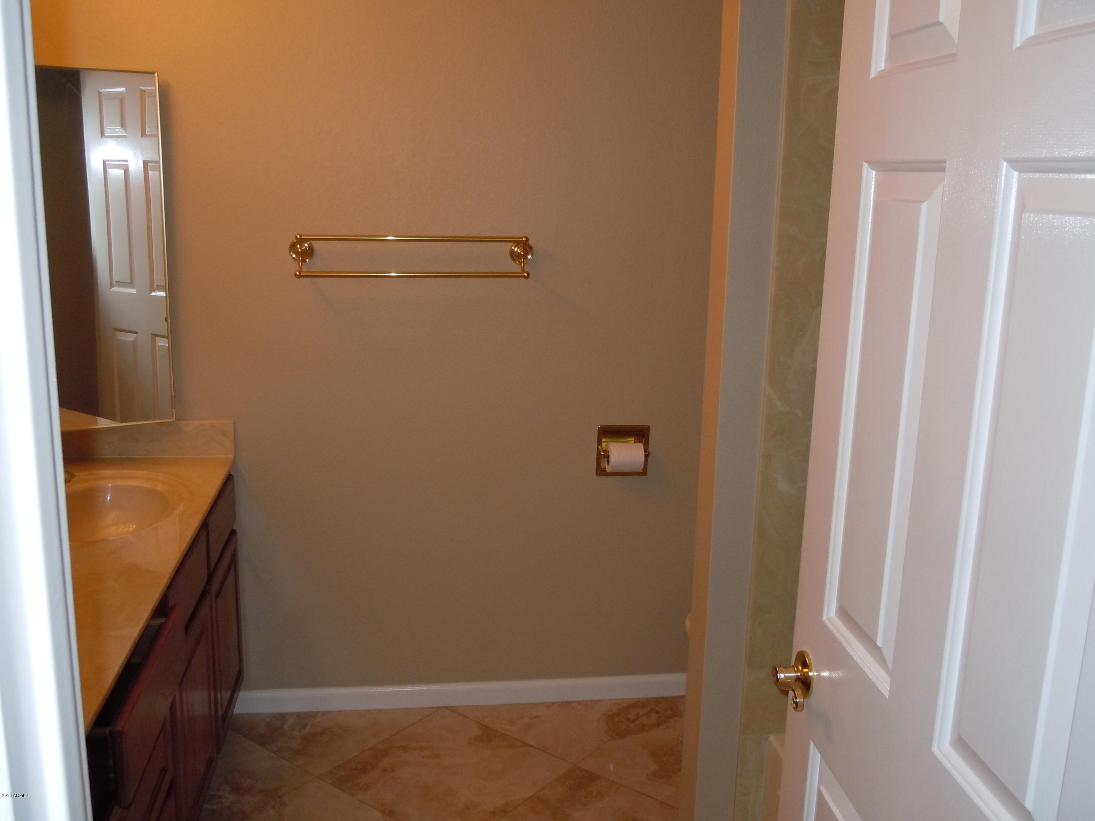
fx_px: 1044
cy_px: 410
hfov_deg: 55.4
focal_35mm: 33
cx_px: 548
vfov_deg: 42.9
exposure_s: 1/30
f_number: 4
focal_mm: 5.9
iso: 200
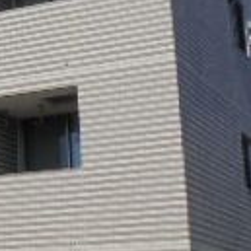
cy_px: 53
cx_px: -150
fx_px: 935
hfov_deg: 14.1
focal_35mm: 114
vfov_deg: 15.2
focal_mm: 4.6
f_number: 11.5
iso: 100
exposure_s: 1/200
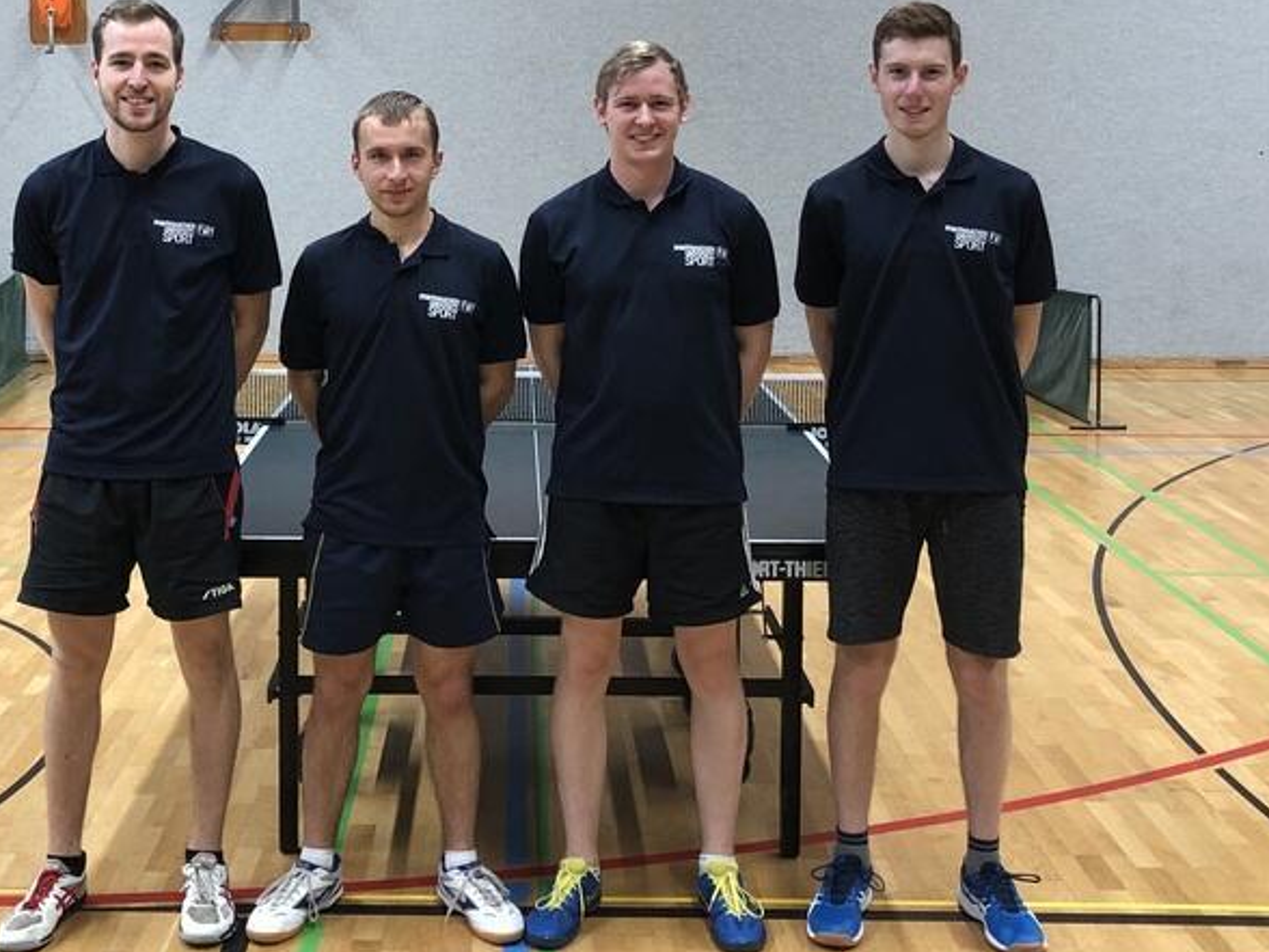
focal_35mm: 52
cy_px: 217
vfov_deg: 27.6
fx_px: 1906
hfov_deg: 36.7
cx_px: 501
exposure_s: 1/20
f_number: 1.8
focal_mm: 3.99
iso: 40
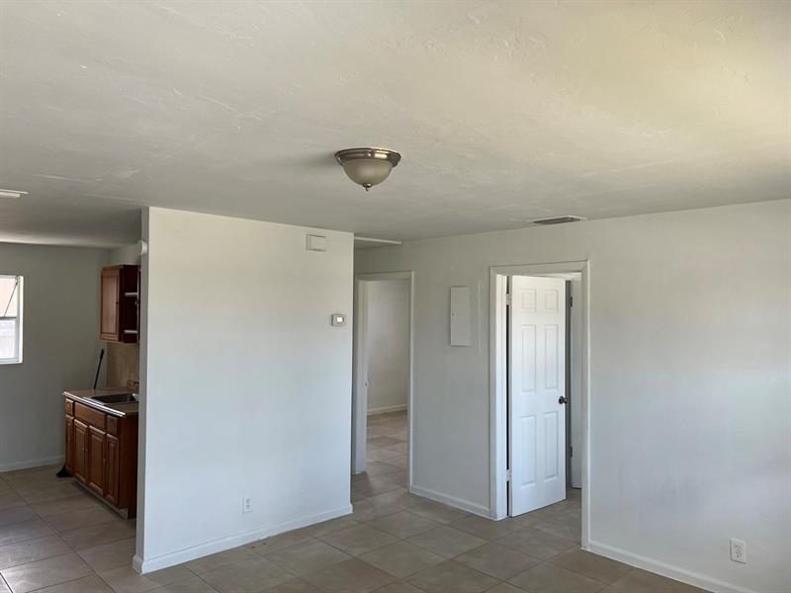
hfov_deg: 67.3
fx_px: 594
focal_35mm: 26
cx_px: 396
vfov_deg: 53.1
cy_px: 296
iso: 32
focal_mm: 5.7
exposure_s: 1/121
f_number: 1.5
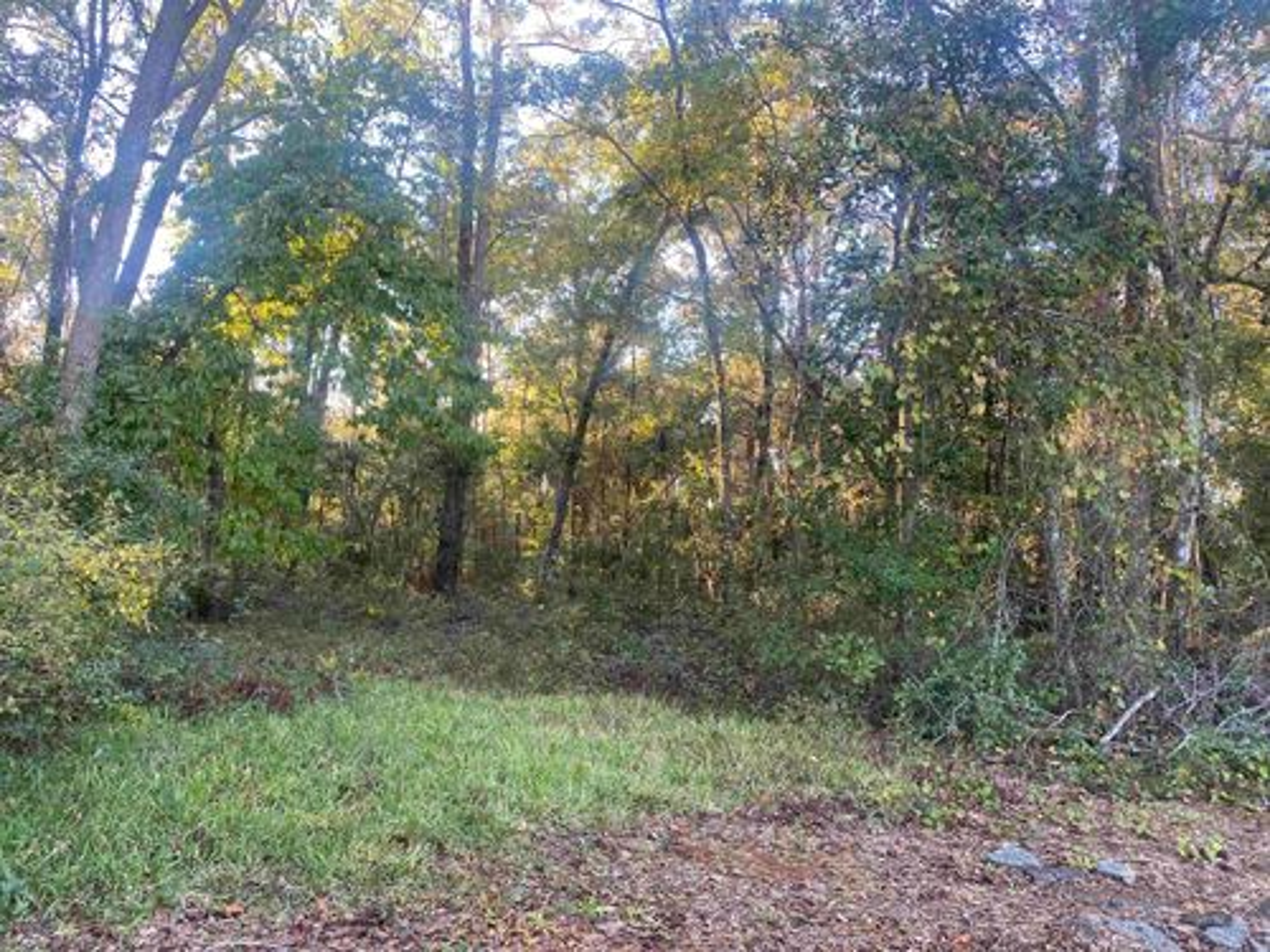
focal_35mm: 26
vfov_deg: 53.1
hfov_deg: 67.3
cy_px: 476
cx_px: 635
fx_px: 954
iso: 100
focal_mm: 4.25
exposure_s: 1/121
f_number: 1.8
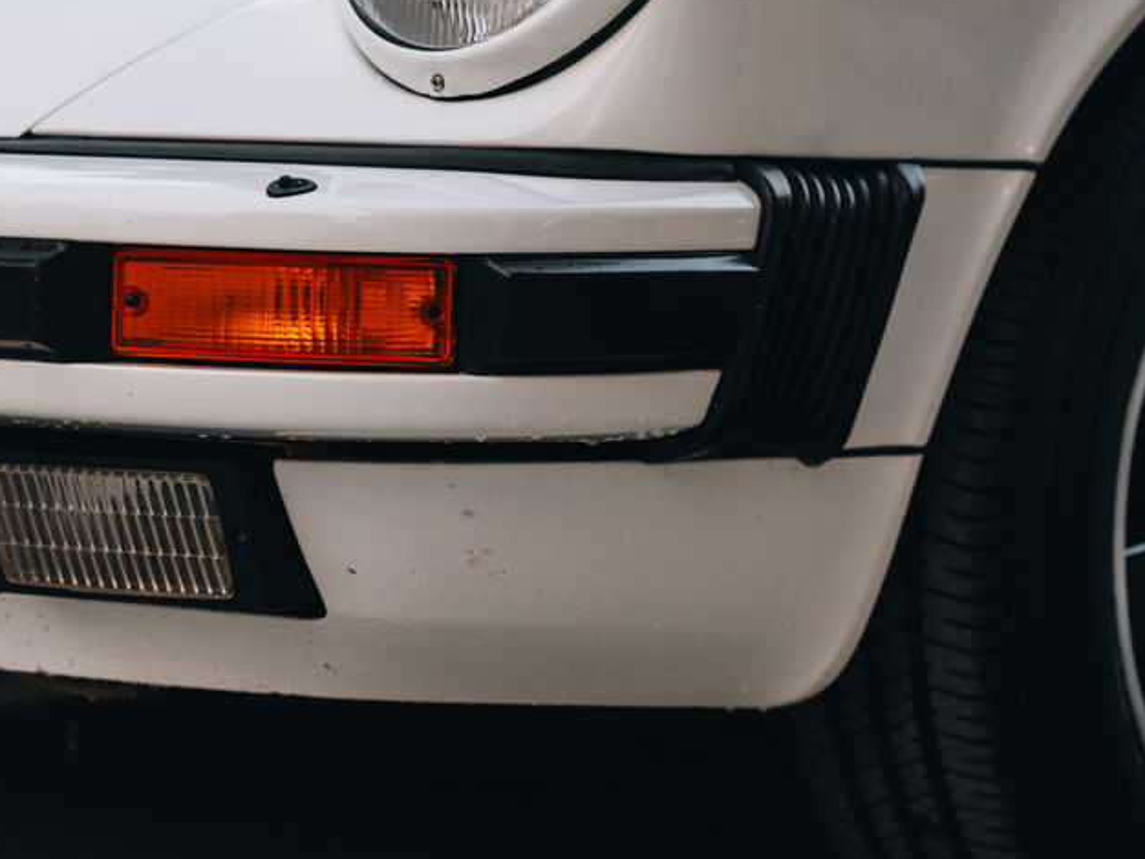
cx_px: 254
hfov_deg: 17.7
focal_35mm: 110
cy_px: 320
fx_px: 3640
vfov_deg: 13.5
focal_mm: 70
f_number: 4
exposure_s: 1/200
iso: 800
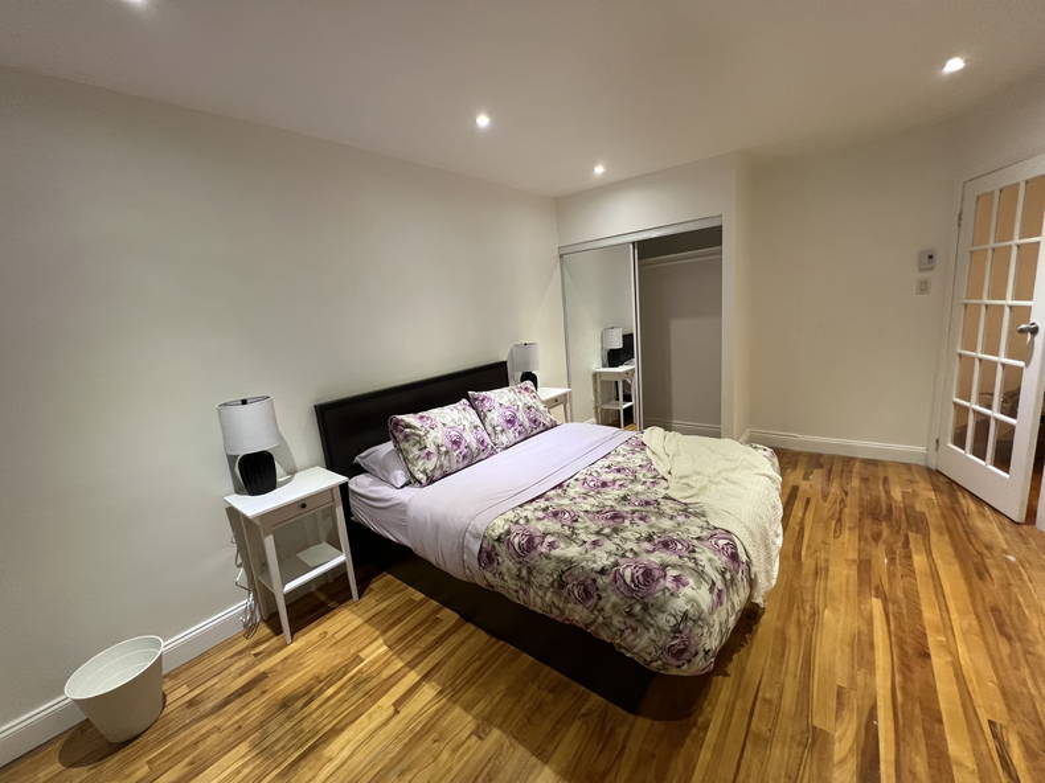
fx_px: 392
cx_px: 522
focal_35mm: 13
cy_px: 392
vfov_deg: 89.9
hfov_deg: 106.2
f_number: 1.8
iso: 160
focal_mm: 1.57
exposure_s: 1/60
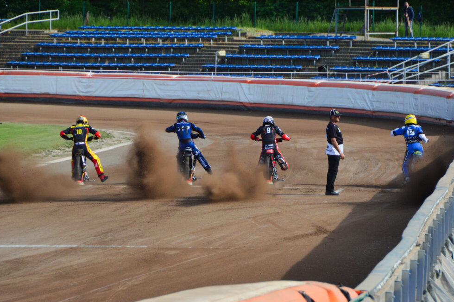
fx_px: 2666
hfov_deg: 9.7
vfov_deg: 6.5
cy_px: 157
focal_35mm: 212
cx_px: 219
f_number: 5.6
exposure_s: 1/2000
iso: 400
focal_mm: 135
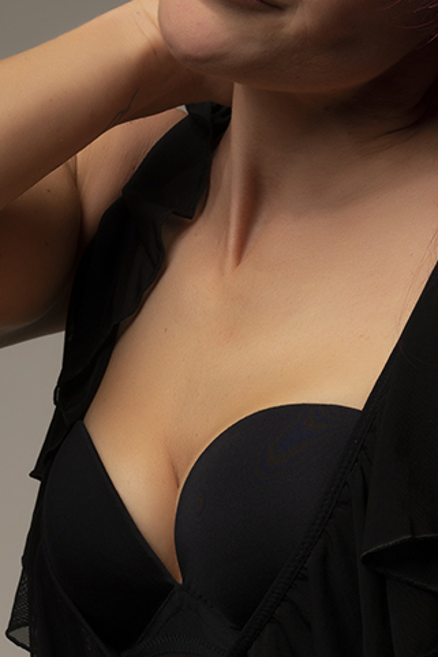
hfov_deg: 8.2
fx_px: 3031
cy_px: 598
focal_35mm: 166
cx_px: 385
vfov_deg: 12.3
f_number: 8
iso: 125
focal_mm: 50
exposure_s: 1/200
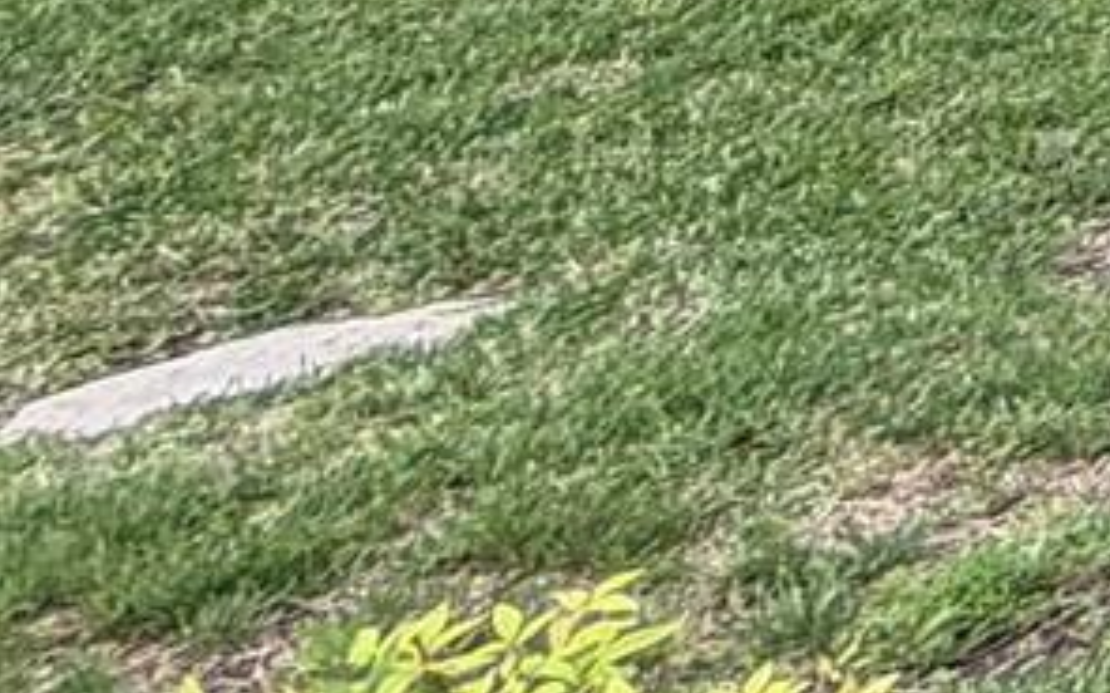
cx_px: 3785
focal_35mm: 103
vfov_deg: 8.9
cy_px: -1714
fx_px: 3114
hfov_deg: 9.9
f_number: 2.2
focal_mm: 2.22
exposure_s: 1/288
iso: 50
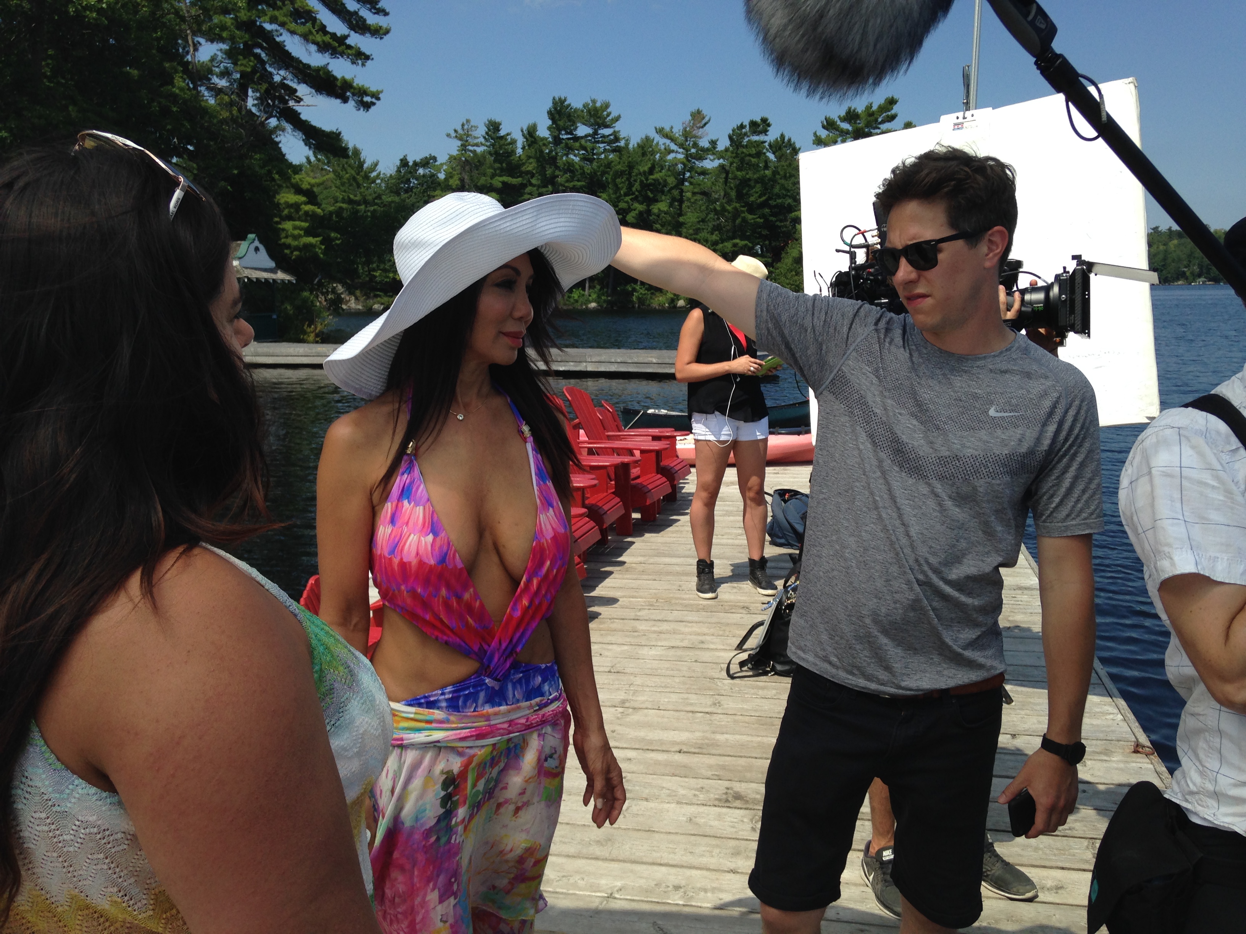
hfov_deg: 55.4
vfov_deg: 42.9
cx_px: 623
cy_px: 467
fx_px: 1188
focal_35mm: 33
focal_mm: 4.12
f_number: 2.4
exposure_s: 1/1808
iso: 50
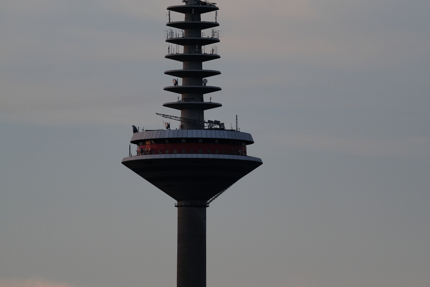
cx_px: 215
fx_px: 7167
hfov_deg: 3.4
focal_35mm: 600
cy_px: 144
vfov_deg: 2.3
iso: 1250
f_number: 6.3
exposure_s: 1/1000
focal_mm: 400
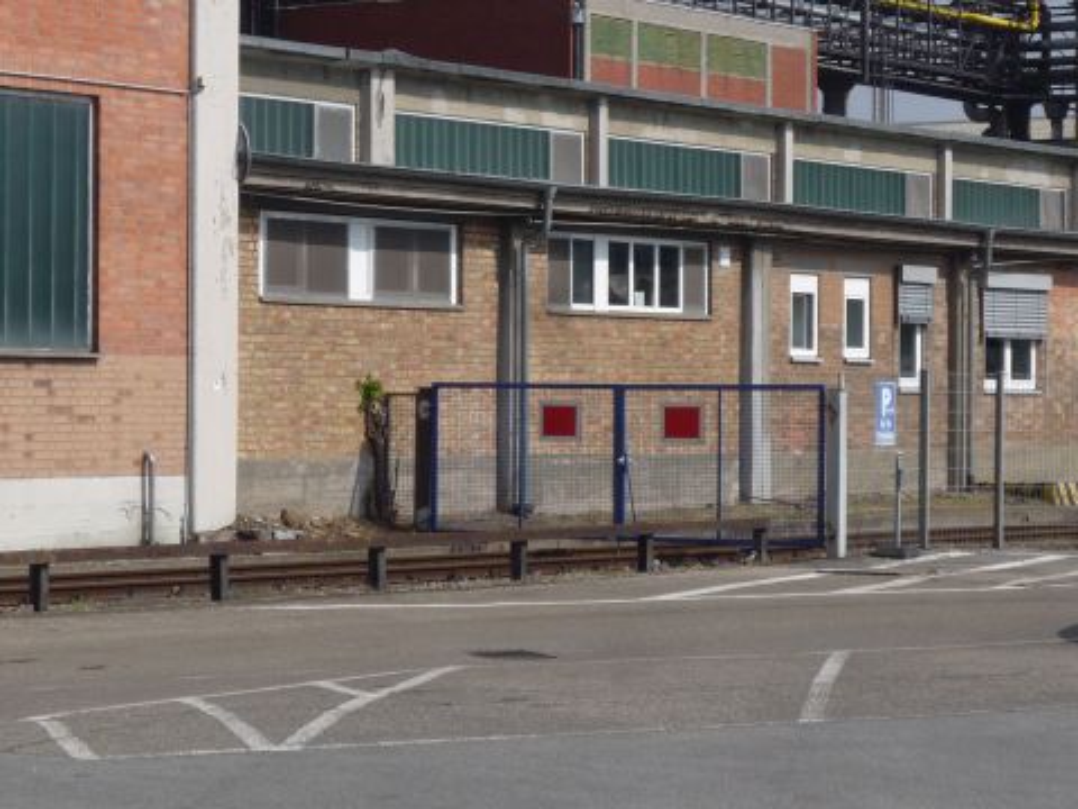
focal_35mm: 121
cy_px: 404
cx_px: 539
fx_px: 3768
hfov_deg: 16.3
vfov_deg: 12.2
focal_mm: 15.3
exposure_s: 1/640
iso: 100
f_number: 5.7
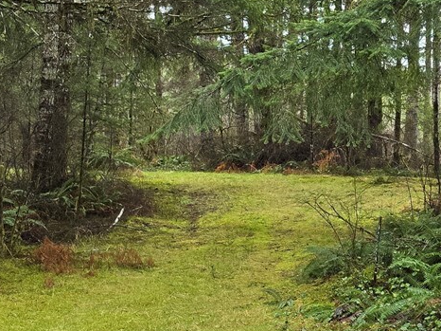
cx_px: 593
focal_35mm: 79
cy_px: 120
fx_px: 1006
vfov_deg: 18.6
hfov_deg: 21.9
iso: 200
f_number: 1.7
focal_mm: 6.3
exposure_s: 1/180
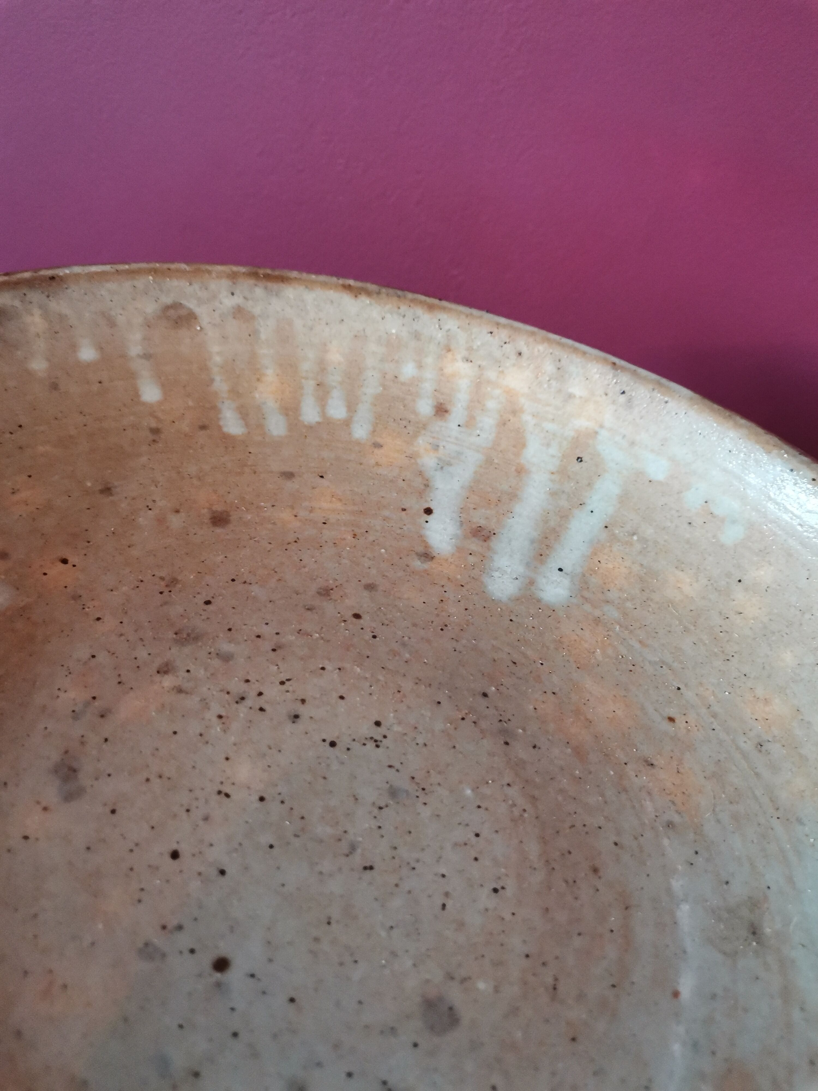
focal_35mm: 26
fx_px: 819
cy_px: 546
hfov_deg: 53.1
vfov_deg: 67.3
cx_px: 409
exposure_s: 1/33.3
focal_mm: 4.75
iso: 640
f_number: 1.8
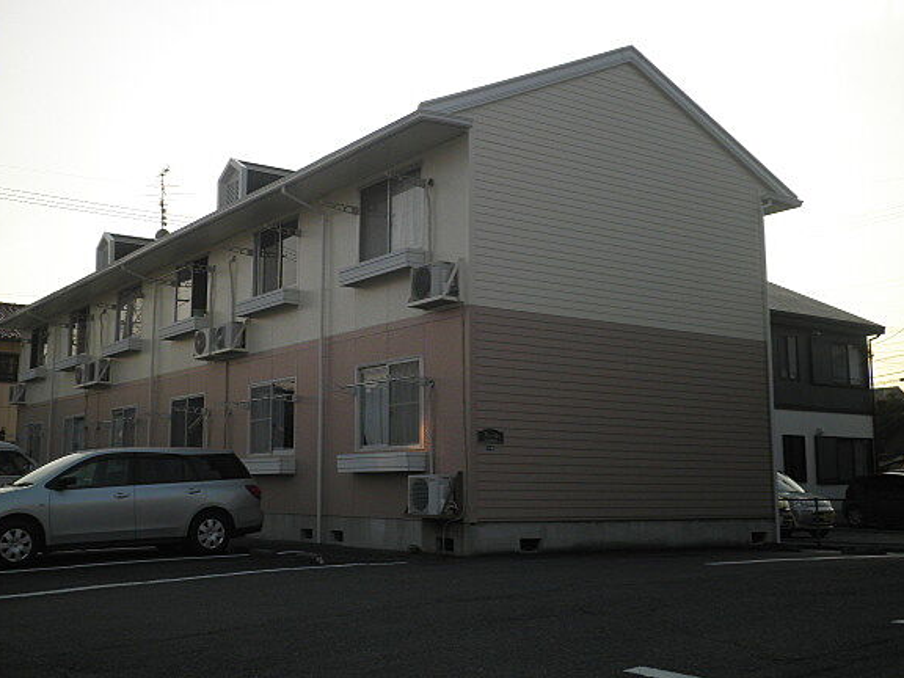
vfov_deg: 35.9
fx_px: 1045
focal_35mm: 40
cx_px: 410
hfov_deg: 46.7
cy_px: 314
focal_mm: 6.4
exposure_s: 1/500
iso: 64
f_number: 3.1
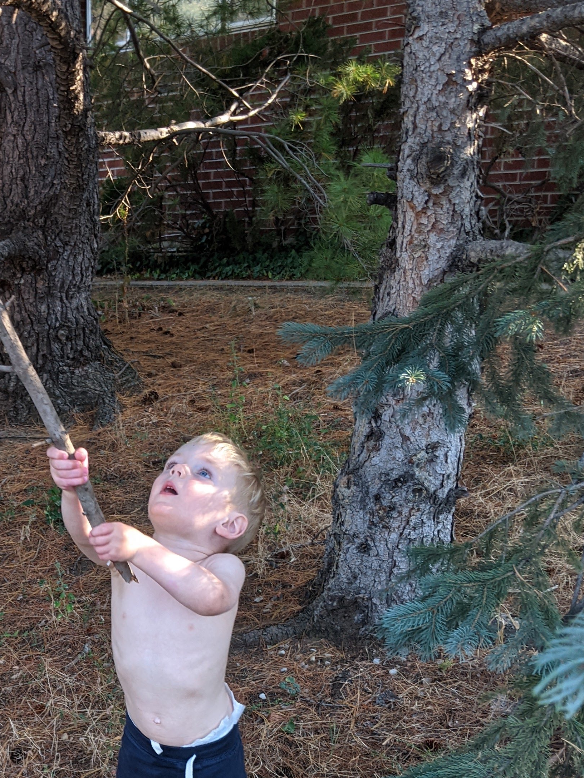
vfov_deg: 37.0
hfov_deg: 28.3
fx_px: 1125
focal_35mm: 50
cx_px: 90
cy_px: 613
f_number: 1.8
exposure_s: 1/125
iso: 49
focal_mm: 4.44
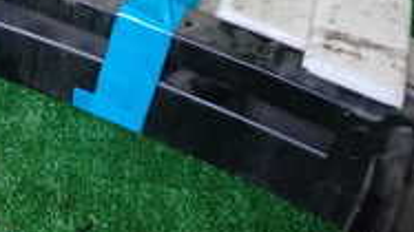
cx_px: -111
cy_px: 55
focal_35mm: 105
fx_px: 1152
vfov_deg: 11.5
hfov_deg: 19.0
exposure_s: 1/25
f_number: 2.3
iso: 800
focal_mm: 5.4
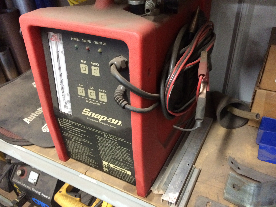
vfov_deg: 48.2
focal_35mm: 29
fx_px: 231
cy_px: 104
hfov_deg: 61.7
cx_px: 138
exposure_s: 1/15
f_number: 2.2
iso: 400
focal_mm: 4.15
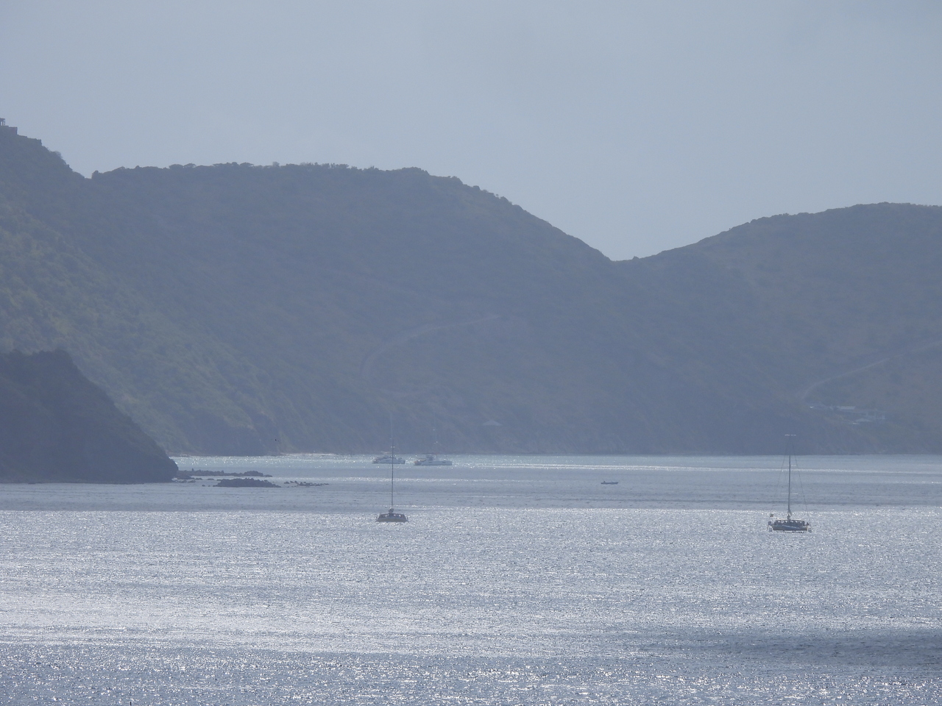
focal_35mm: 550
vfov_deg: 2.7
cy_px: 353
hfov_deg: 3.6
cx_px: 471
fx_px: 14967
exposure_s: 1/1250
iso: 100
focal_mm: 98.1
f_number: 5
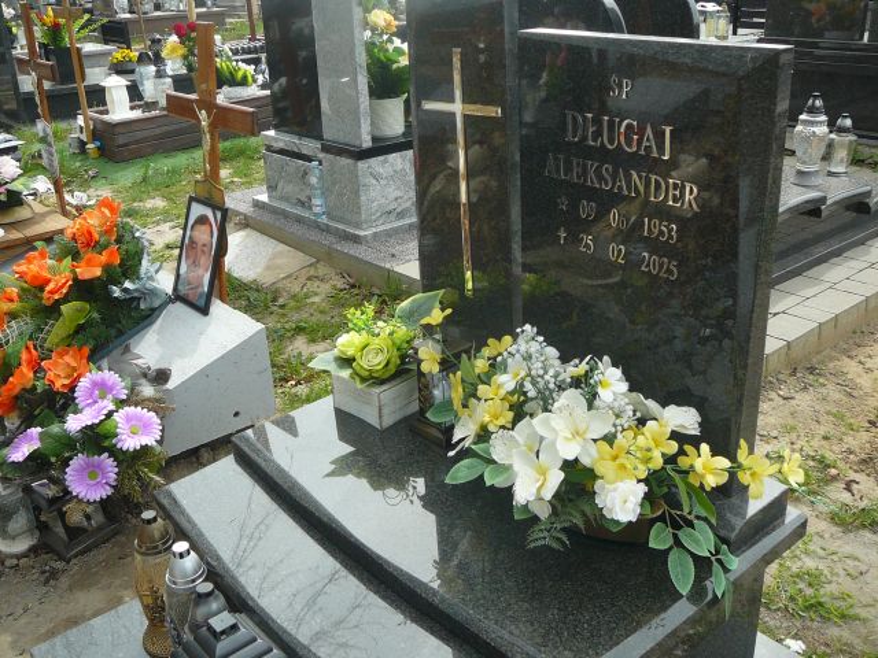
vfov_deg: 40.7
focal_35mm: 35
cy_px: 329
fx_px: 888
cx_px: 439
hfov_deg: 52.6
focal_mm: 5.2
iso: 80
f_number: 2.8
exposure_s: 1/400
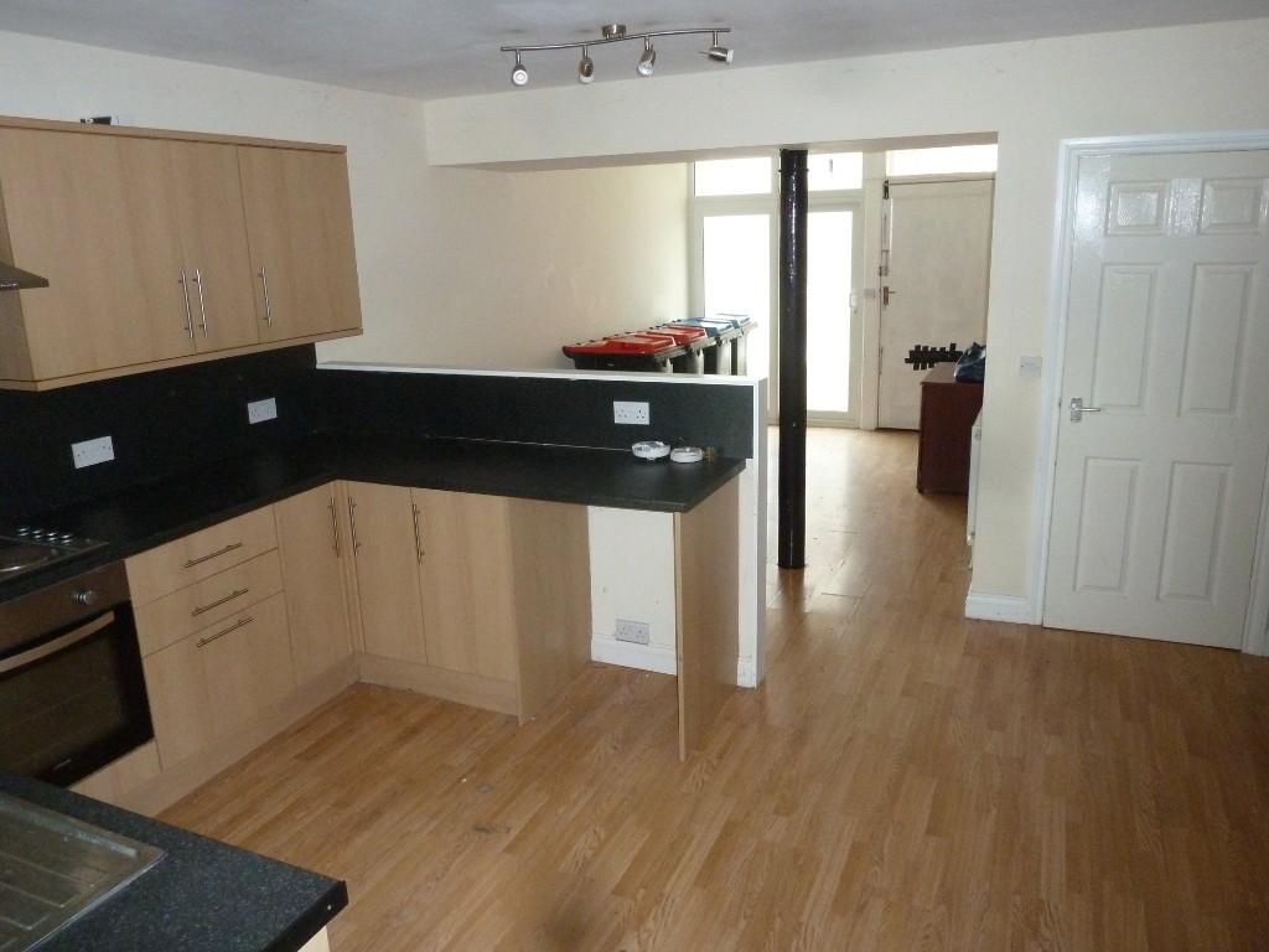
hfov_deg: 69.4
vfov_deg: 54.9
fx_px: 916
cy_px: 476
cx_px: 634
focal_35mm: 25
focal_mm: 4.1
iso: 400
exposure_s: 1/30
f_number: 4
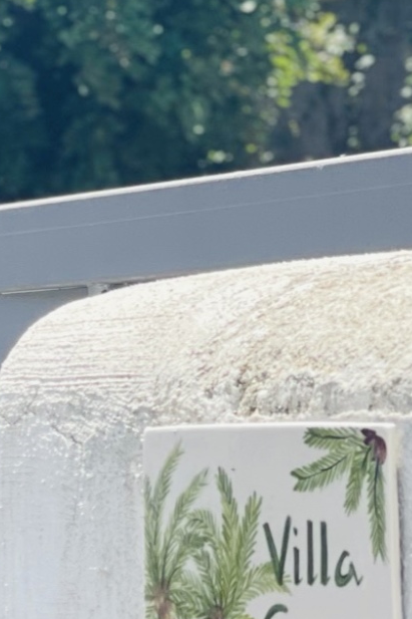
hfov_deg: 6.3
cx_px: -157
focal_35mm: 216
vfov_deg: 9.3
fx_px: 3710
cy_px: 927
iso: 20
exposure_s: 1/652
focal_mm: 7.5
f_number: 2.2
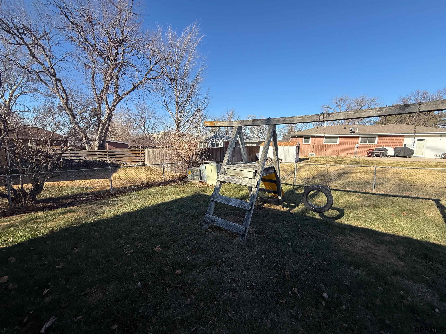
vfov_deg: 85.7
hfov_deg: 102.1
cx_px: 223
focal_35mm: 14
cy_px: 167
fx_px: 180
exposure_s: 1/1259
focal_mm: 2.22
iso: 50
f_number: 2.2
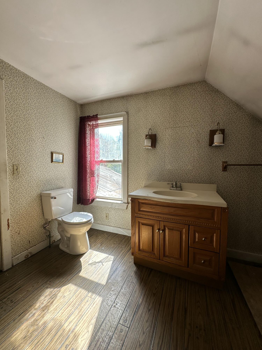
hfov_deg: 85.7
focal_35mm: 14
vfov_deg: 102.1
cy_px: 175
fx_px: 141
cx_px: 131
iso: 40
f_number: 2.2
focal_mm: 2.22
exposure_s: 1/145
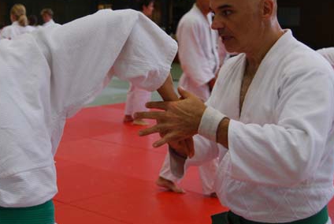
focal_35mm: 68
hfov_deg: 29.6
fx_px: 632
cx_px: 136
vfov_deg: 20.0
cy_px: 85
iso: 200
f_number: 4.5
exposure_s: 1/30
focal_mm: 32
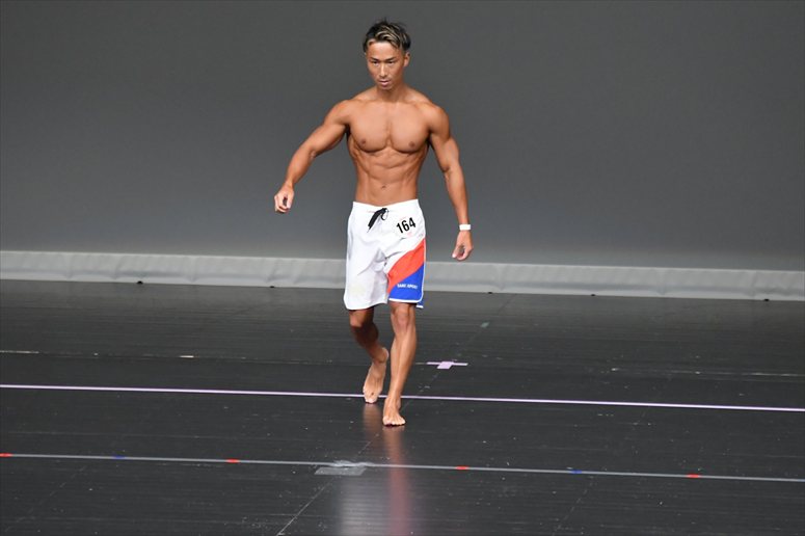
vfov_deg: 4.0
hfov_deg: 6.0
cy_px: 268
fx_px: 7711
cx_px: 402
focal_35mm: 345
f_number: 5.6
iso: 5000
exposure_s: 1/400
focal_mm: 230
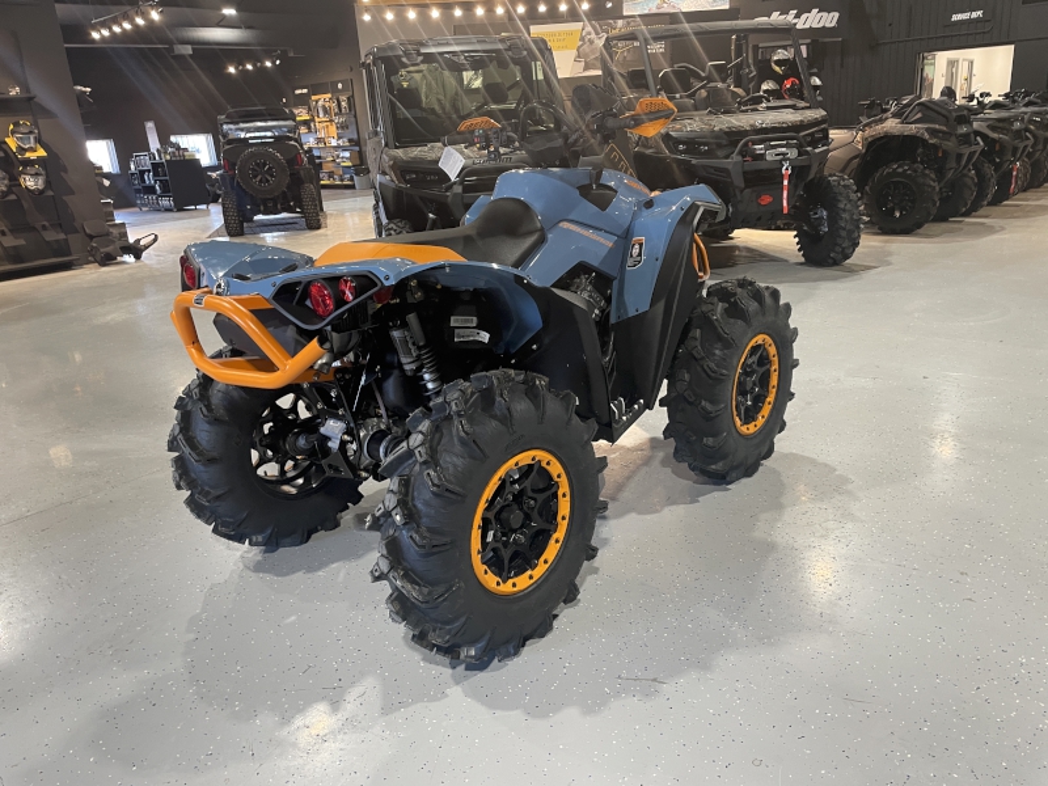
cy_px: 393
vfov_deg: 53.1
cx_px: 524
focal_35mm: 26
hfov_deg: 67.3
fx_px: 787
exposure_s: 1/60
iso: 125
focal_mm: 4.2
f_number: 1.6
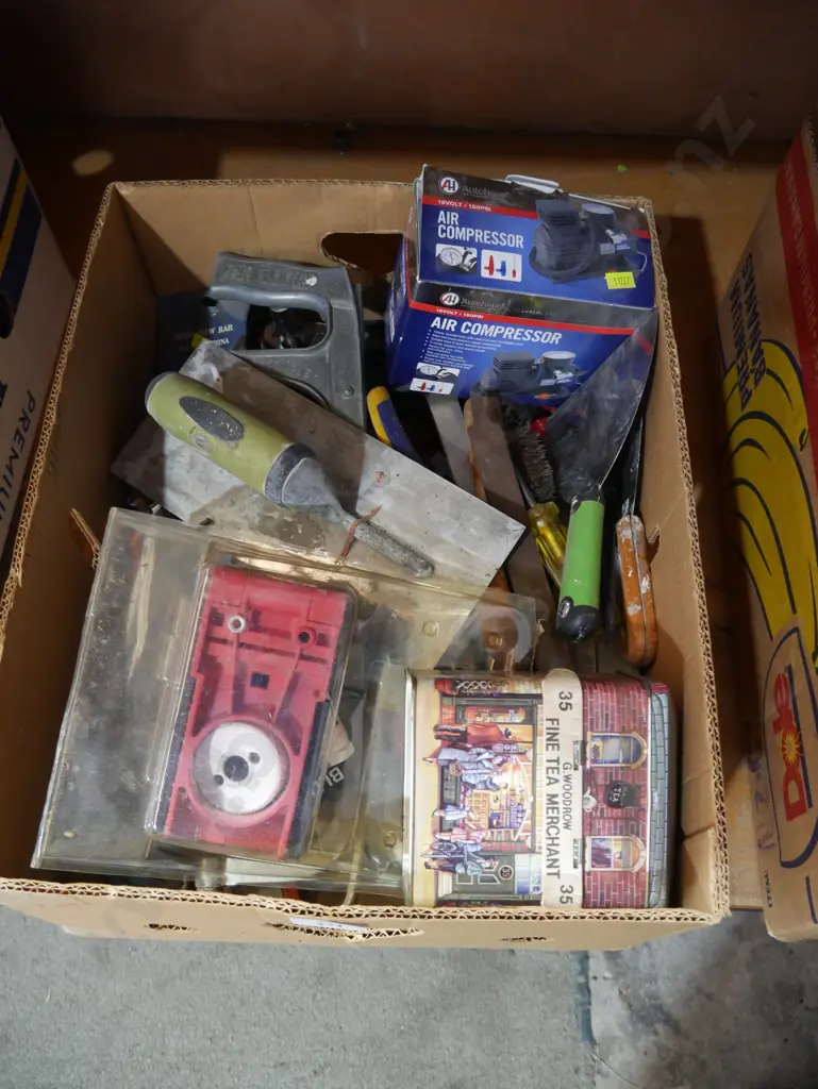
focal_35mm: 28
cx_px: 409
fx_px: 881
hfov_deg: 49.8
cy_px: 544
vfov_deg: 63.4
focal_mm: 14
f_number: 3.5
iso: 1600
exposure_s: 1/60
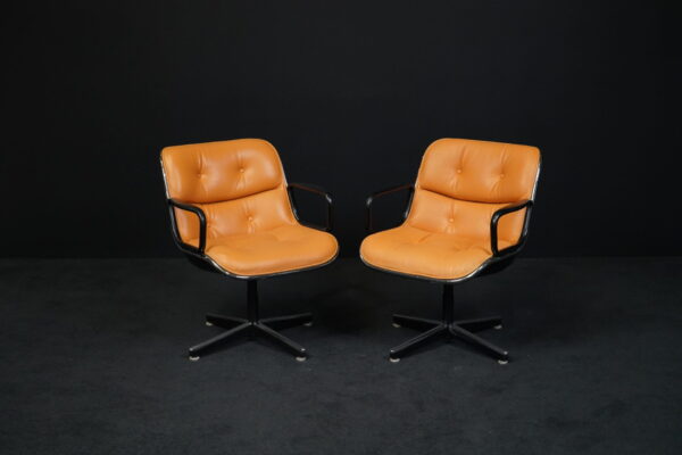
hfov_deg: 36.9
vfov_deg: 25.1
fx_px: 1023
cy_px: 228
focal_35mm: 54
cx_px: 341
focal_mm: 54
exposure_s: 1/400
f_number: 7.1
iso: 5000
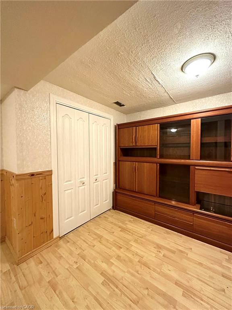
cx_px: 116
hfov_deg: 85.7
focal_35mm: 14
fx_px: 125
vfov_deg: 102.1
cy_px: 155
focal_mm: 2.22
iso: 500
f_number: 2.2
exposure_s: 1/60
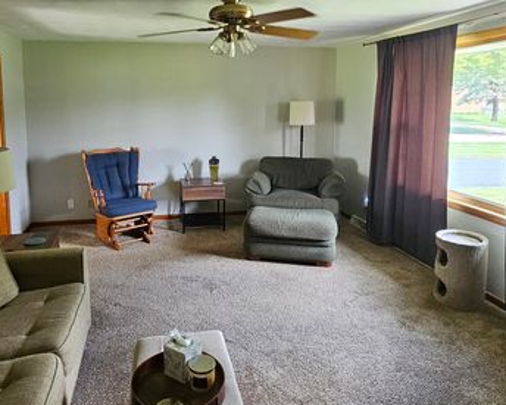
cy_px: 147
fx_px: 359
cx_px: 215
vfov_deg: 57.9
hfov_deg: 69.9
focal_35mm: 24
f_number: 2.2
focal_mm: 2.2
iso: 500
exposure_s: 1/100
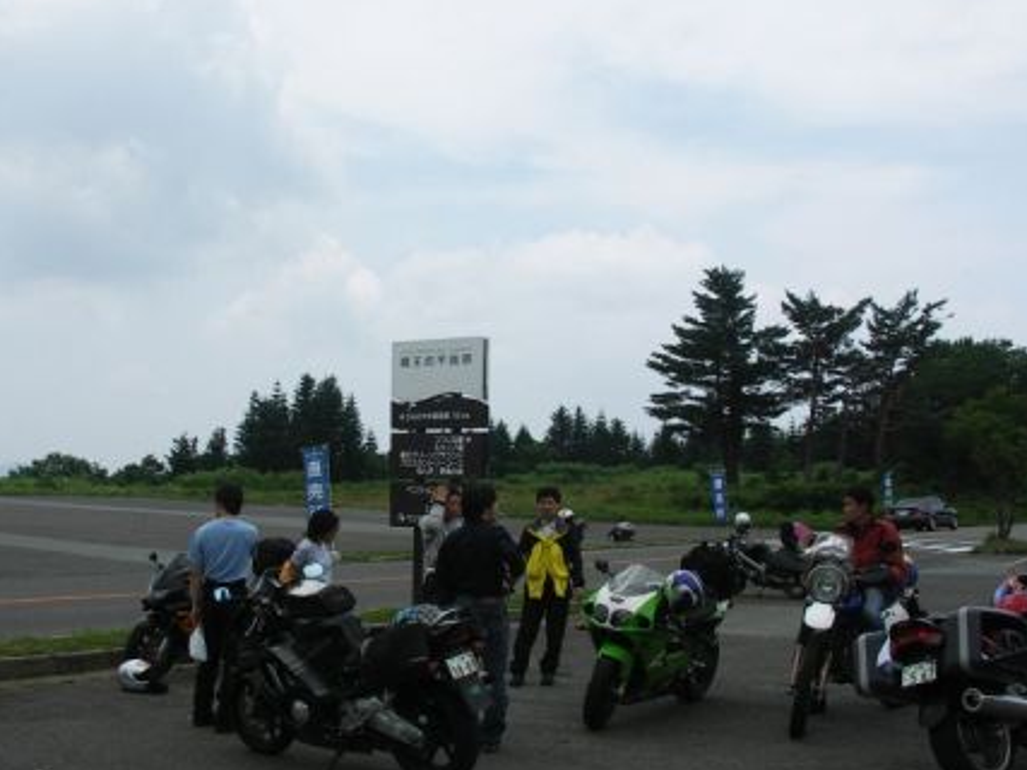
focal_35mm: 42
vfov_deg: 34.3
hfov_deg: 44.7
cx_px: 457
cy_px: 359
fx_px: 1246
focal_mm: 7.2
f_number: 6.3
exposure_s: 1/320
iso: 50
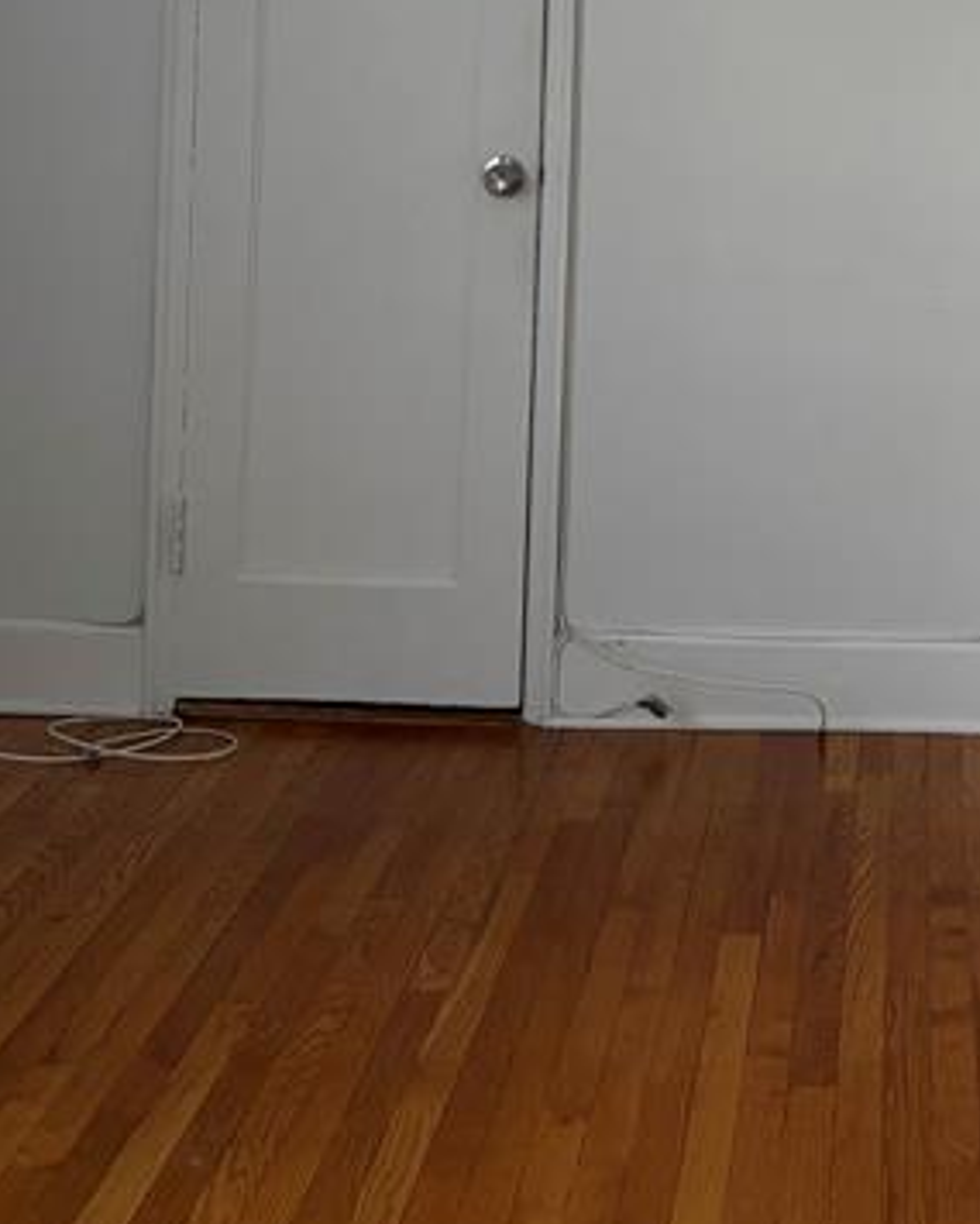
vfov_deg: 24.7
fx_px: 2646
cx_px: 925
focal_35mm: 73
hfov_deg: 20.5
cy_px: -45
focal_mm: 5.96
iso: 160
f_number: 1.6
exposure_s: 1/60
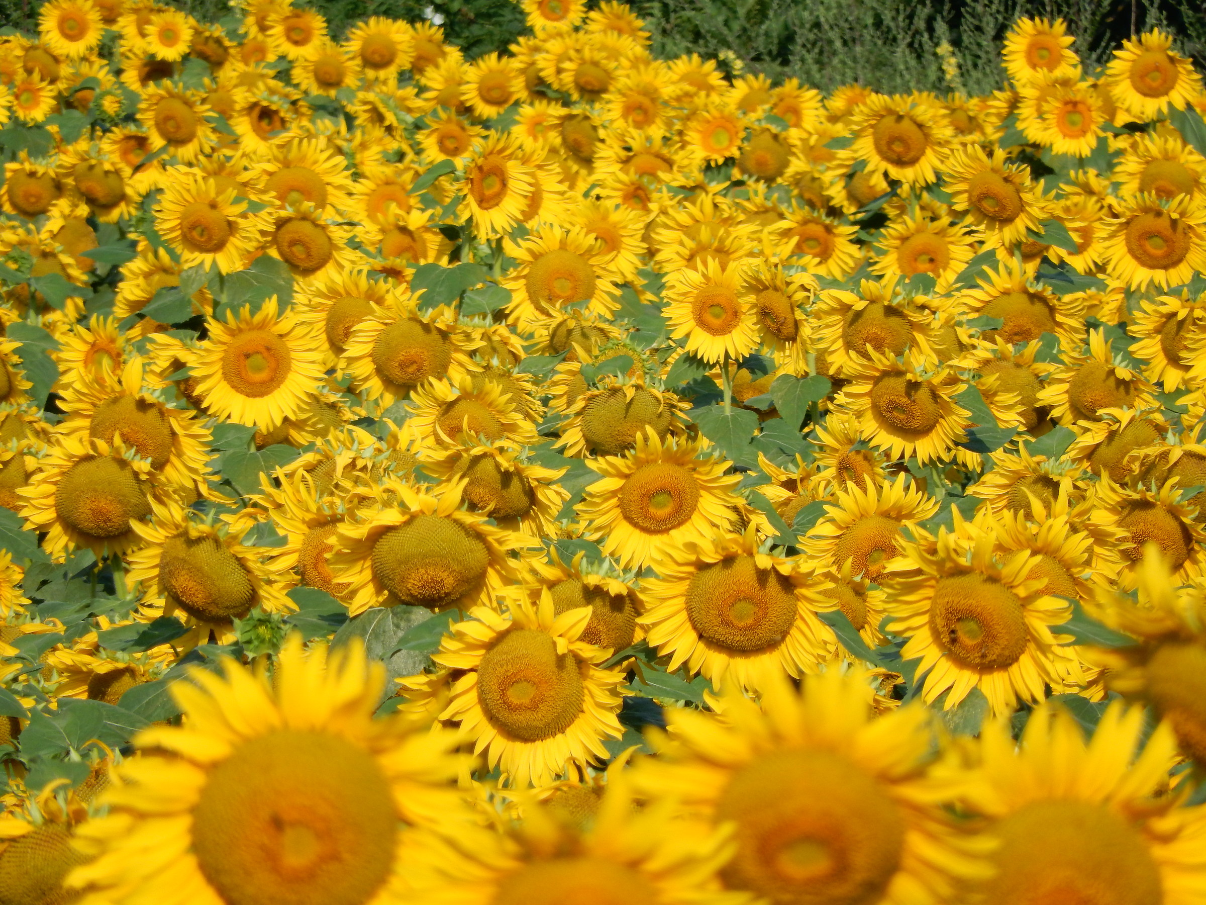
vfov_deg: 2.0
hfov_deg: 2.6
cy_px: 452
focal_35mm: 750
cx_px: 603
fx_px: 26130
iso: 125
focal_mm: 135
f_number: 6.4
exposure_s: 1/500
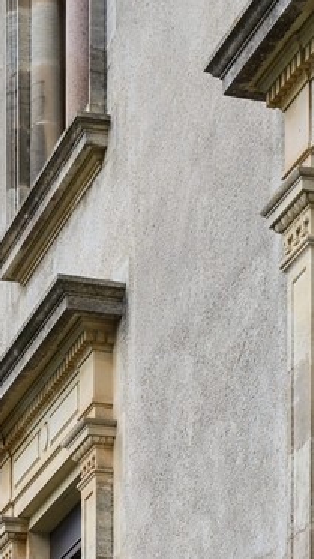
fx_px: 2400
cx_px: 207
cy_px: 1171
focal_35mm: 162
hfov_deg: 7.5
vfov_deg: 11.7
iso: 200
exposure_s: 1/100
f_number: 10
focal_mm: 36
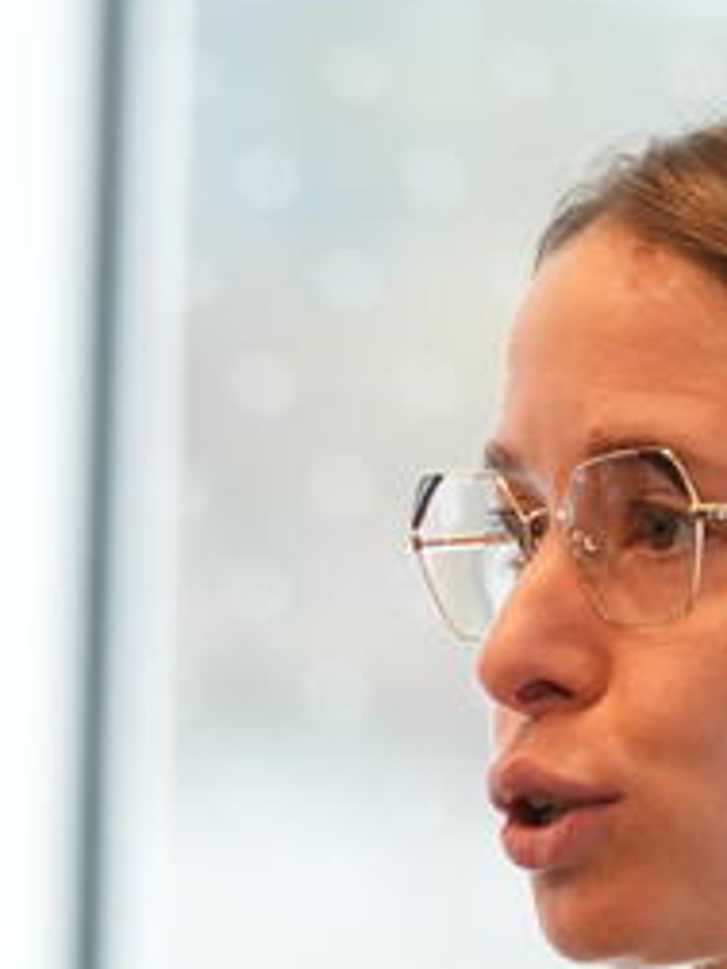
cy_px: 1550
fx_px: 31447
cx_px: -319
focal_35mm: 1123
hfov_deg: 1.3
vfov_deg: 1.8
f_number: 2.8
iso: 320
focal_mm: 200
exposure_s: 1/50
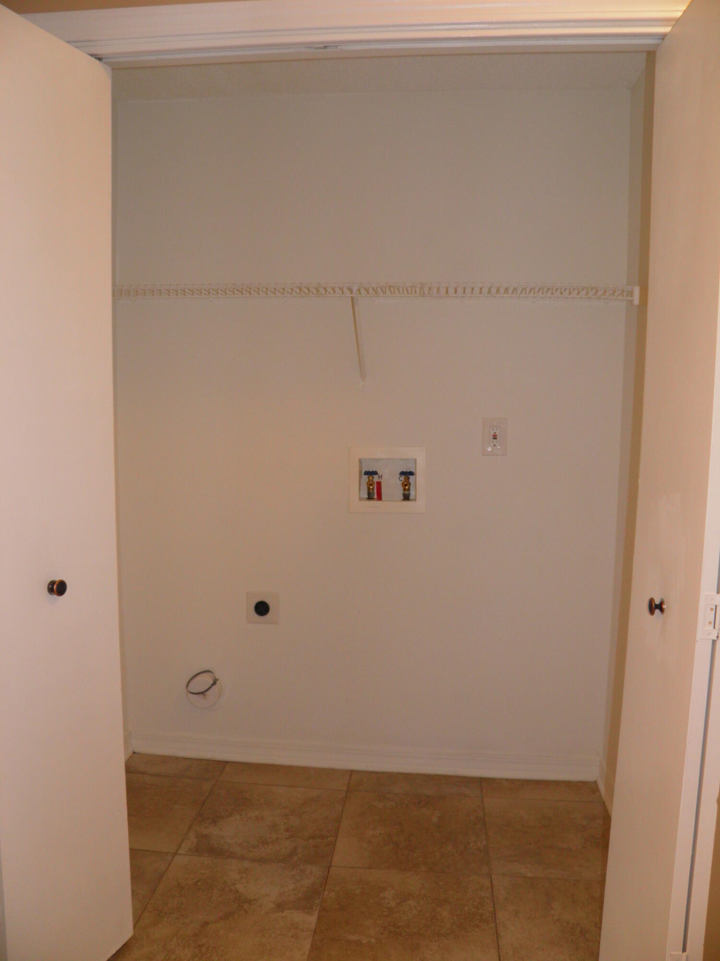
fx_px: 777
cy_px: 480
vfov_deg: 63.4
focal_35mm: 28
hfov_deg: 49.7
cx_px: 360
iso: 100
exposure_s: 1/30
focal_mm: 4.9
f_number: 2.8
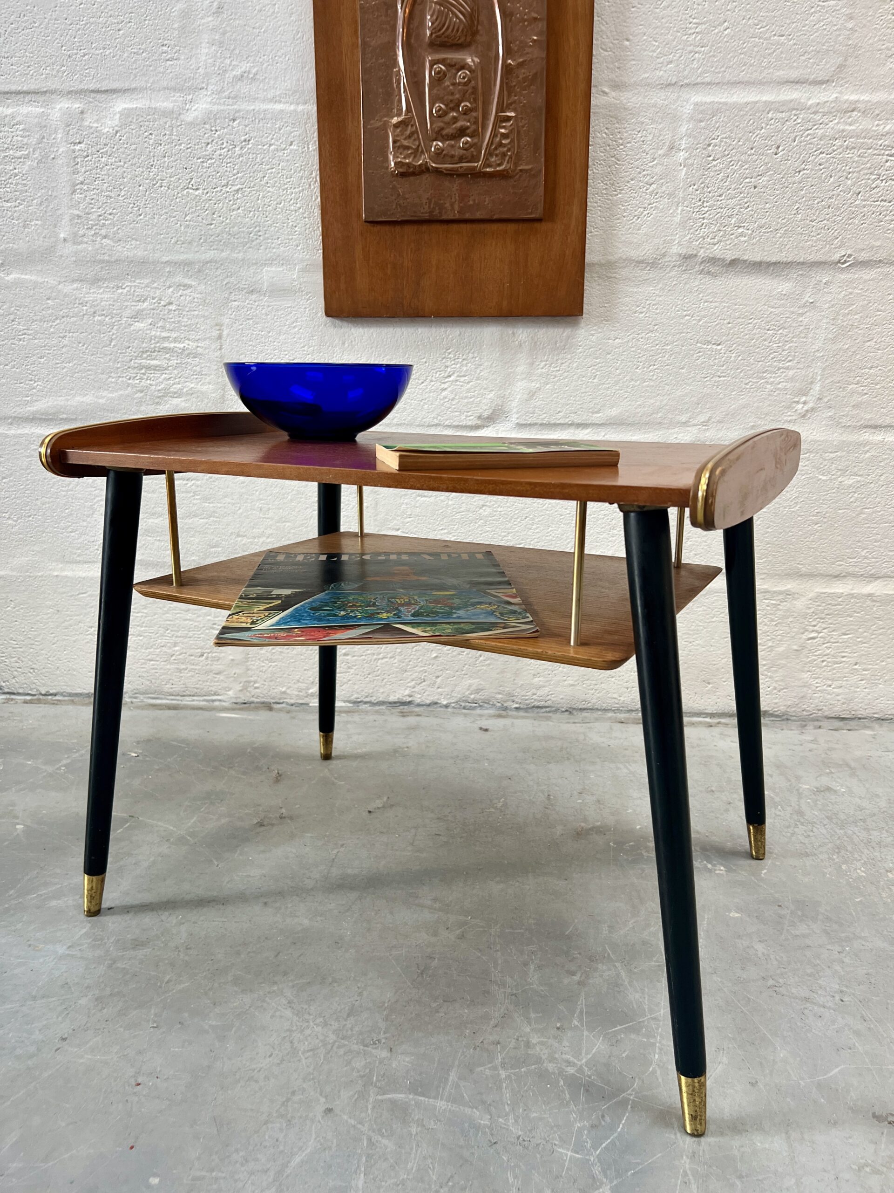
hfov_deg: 53.1
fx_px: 895
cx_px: 447
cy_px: 596
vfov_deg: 67.3
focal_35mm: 26
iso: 125
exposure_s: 1/100
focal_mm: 5.7
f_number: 1.5
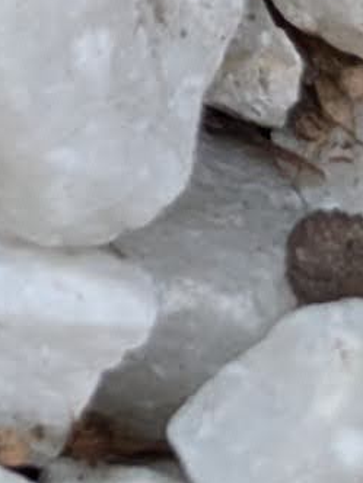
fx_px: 2587
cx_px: -1034
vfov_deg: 8.5
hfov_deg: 6.6
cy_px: -1094
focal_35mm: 185
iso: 351
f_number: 1.68
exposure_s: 1/334
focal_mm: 6.9
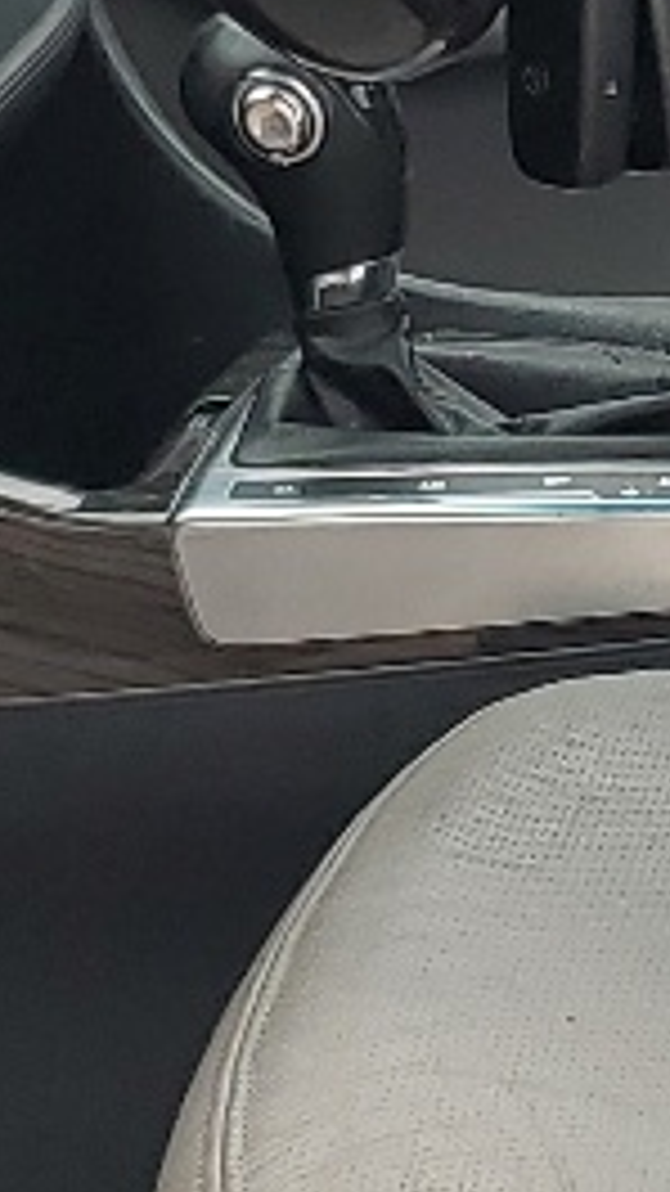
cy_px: 333
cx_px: 621
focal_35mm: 171
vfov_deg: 12.6
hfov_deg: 7.1
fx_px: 5403
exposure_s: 1/250
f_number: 1.5
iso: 50
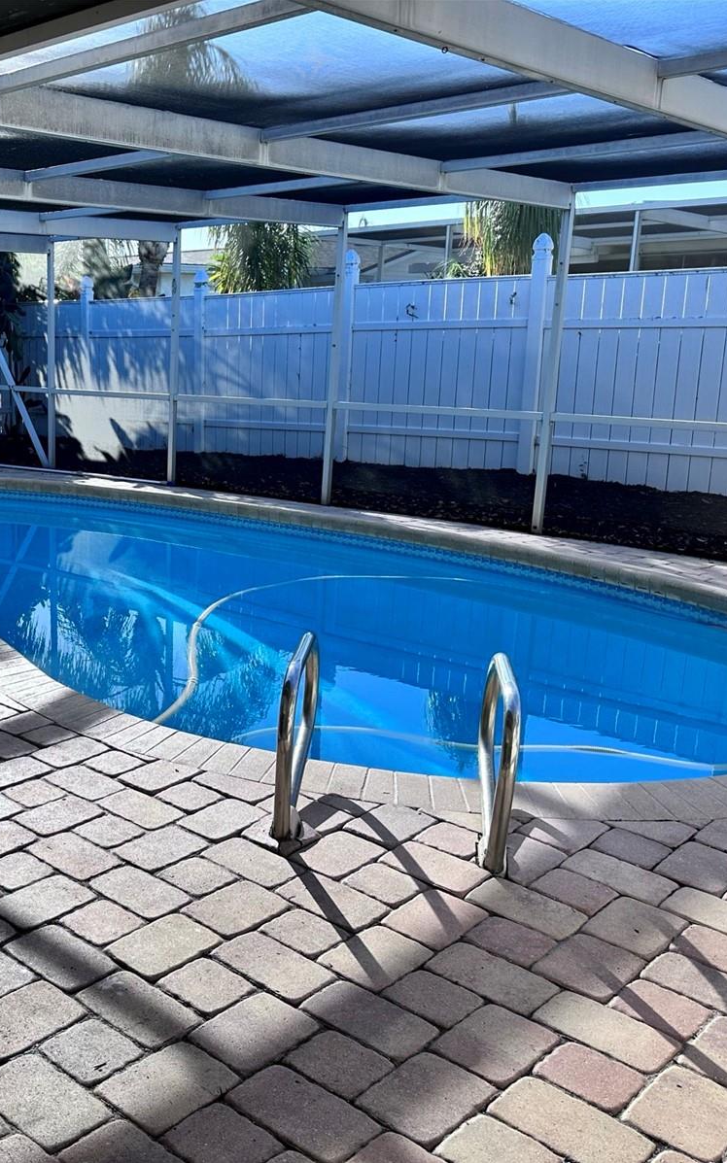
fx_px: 1078
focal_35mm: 34
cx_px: 78
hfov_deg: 35.2
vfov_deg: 56.7
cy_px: 582
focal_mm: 6.86
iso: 80
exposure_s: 1/2070
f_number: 1.78
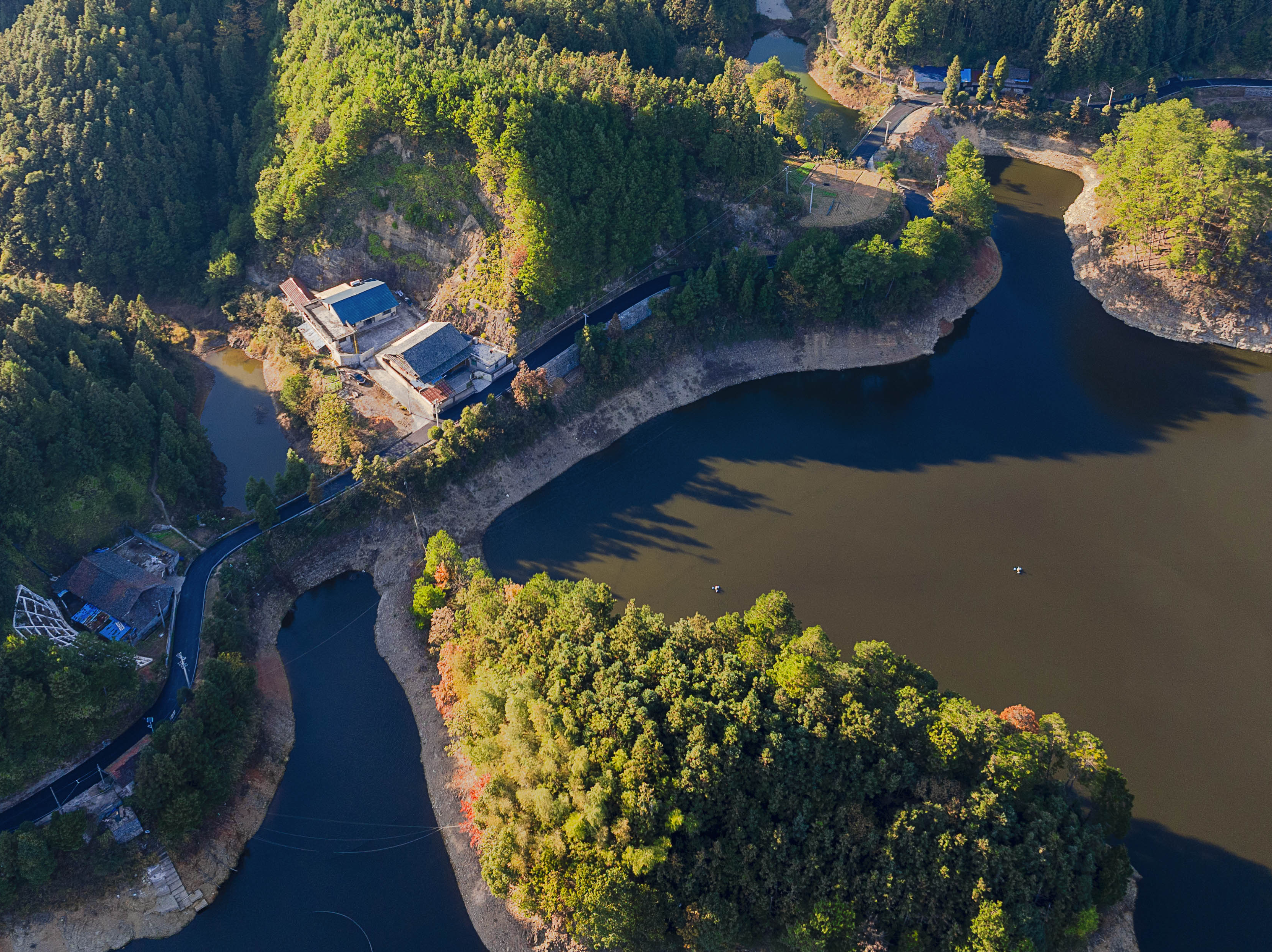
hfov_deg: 48.9
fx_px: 1395
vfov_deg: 37.2
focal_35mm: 38
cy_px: 296
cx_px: 571
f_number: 2.8
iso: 100
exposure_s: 1/240
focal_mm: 12.29
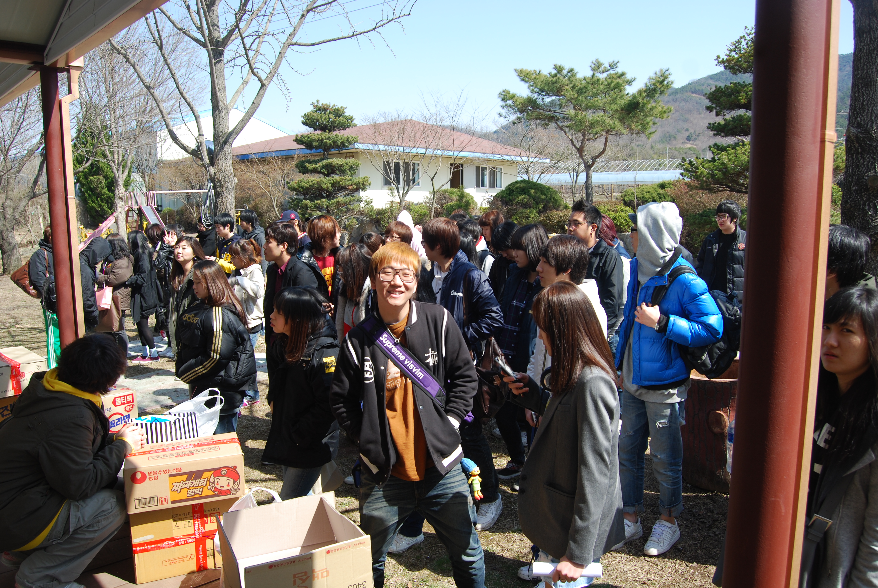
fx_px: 659
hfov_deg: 67.3
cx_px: 439
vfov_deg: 48.0
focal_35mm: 27
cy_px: 294
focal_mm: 18
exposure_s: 1/160
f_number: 6.3
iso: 100
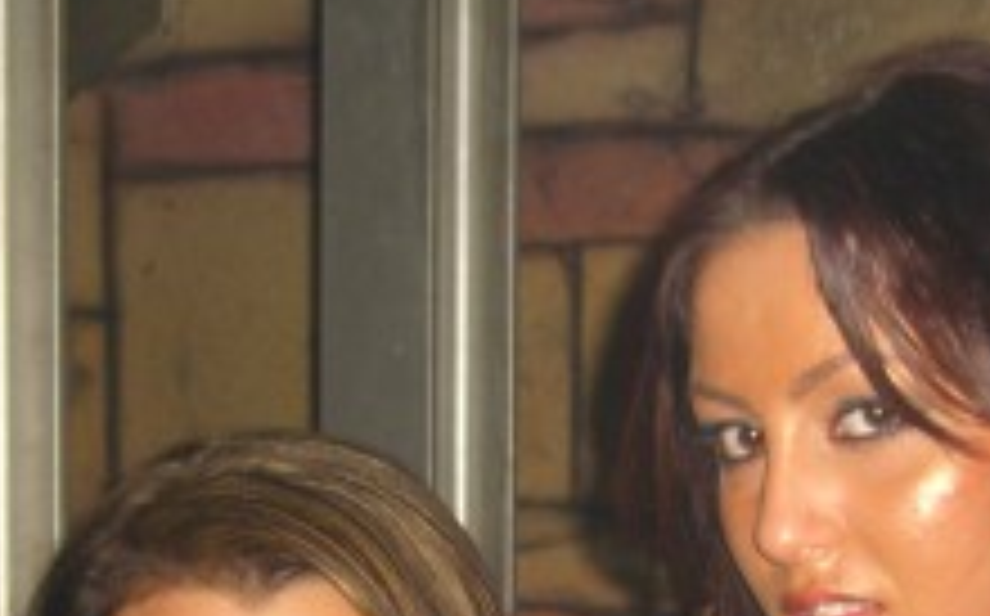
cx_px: 684
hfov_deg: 18.9
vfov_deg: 11.5
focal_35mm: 110
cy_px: 832
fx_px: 2965
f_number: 2.8
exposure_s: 1/60
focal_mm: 7.9
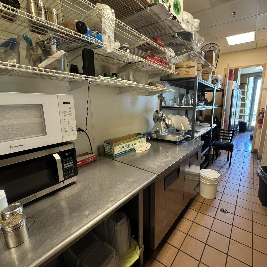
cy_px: 133
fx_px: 148
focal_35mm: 17
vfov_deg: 84.0
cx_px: 158
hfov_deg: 83.1
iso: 250
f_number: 2.2
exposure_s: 1/60
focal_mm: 2.22
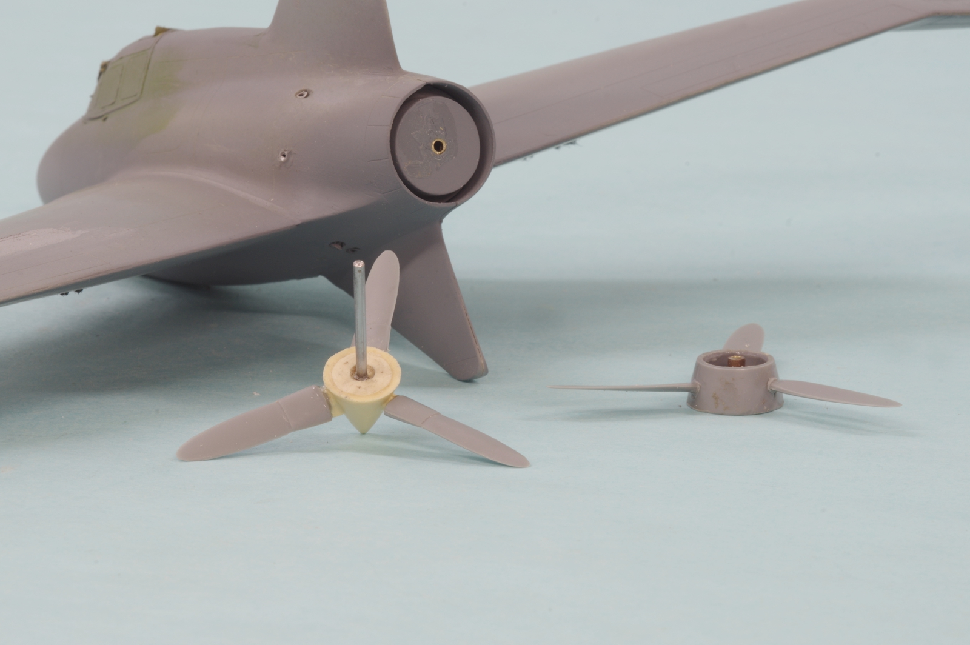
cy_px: 322
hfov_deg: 13.7
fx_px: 4038
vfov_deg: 9.1
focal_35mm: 150
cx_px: 485
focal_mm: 100
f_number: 22
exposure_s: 2.5
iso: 100
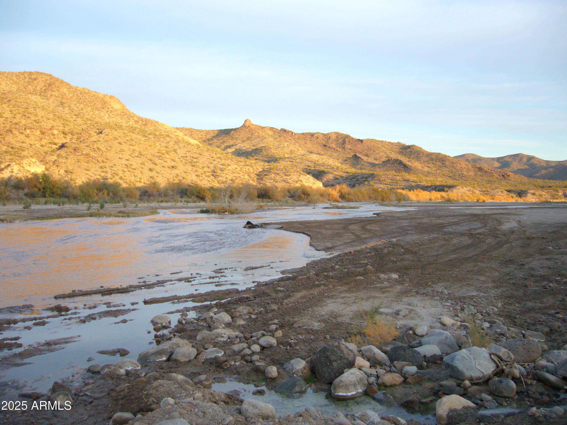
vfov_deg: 40.7
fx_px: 573
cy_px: 212
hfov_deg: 52.6
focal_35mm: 35
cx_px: 284
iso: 100
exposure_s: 1/160
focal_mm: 5.8
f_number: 2.8
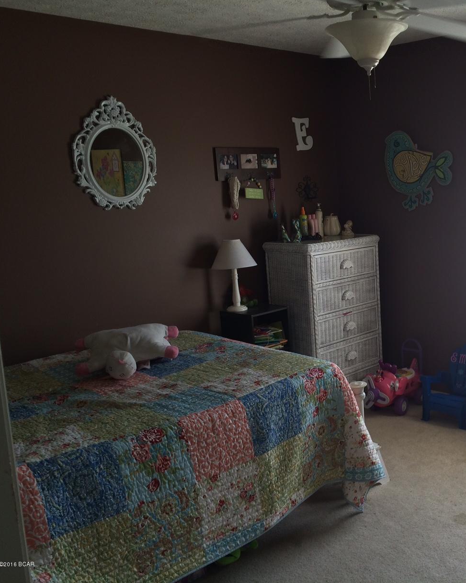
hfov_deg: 37.5
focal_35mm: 38
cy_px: 291
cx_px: 387
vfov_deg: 47.9
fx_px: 655
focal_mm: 4.15
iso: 50
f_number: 2.2
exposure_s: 1/120
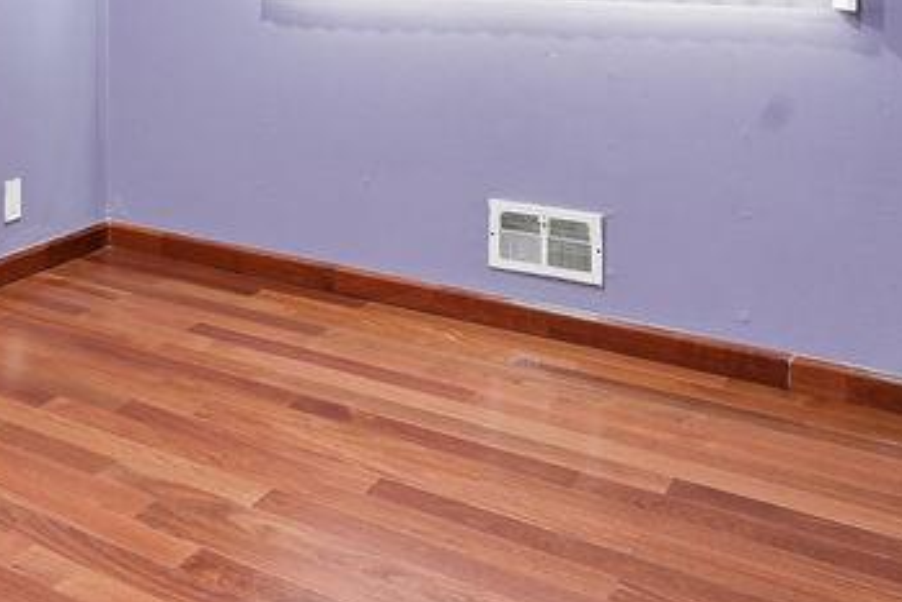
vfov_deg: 26.3
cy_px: -74
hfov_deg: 36.8
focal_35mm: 47
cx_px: -34
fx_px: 1178
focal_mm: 16
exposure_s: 1/2.5
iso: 100
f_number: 8
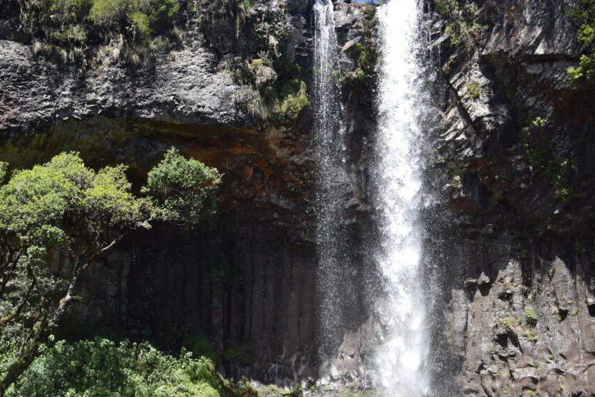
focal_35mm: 91
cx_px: 245
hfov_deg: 22.3
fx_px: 1504
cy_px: 203
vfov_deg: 15.0
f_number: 9
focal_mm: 50
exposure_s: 1/320
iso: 200
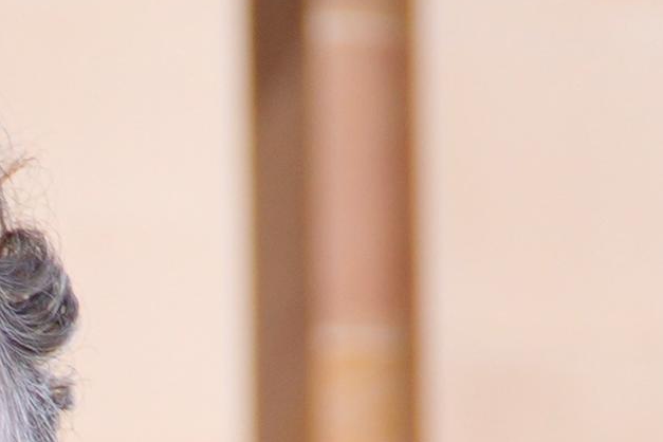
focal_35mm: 502
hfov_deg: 4.1
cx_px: -623
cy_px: 1649
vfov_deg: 2.7
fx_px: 9244
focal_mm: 42
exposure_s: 1/160
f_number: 4
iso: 160
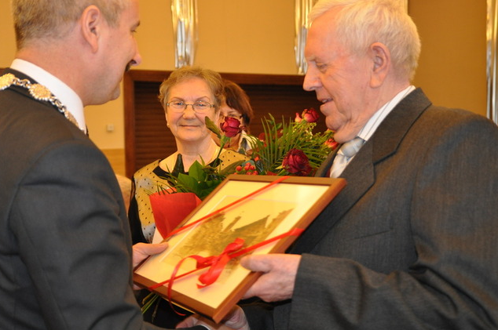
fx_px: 649
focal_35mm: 47
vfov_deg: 28.6
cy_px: 153
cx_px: 229
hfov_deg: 41.9
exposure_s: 1/60
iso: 800
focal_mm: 28
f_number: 3.2
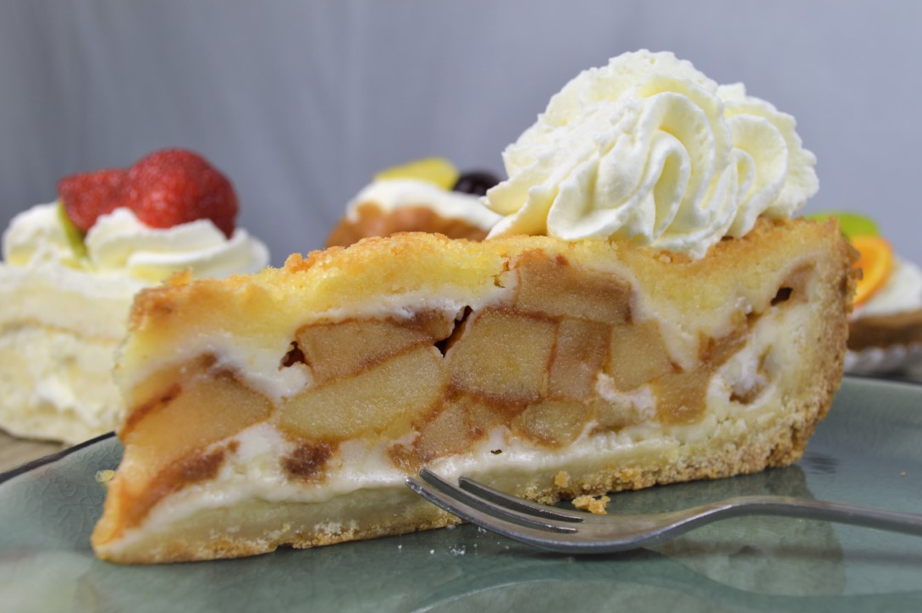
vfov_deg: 37.8
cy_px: 293
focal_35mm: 35
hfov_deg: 54.5
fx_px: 896
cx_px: 483
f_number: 6.3
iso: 100
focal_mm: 22
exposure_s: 1/20
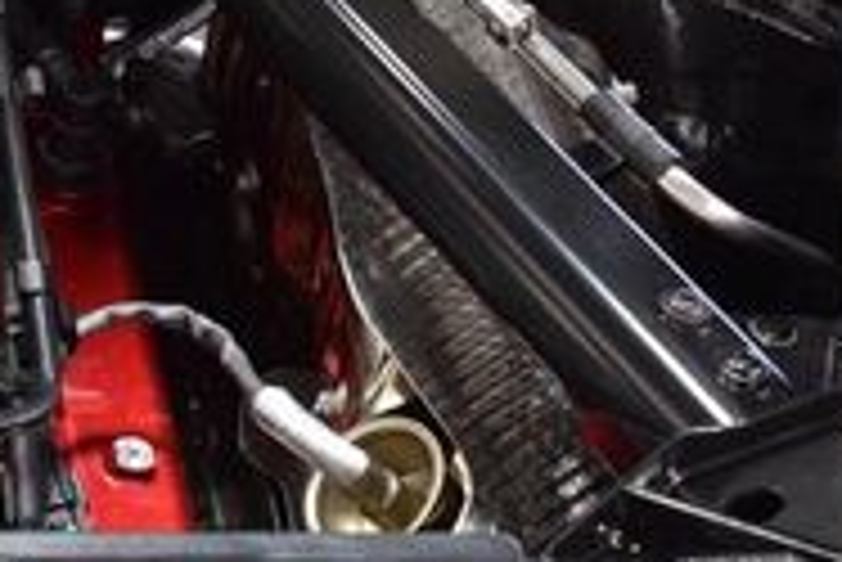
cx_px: -464
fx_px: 2879
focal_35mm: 123
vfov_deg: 11.1
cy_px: 38
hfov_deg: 15.2
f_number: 6.3
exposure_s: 1/15
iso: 1600
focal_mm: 24
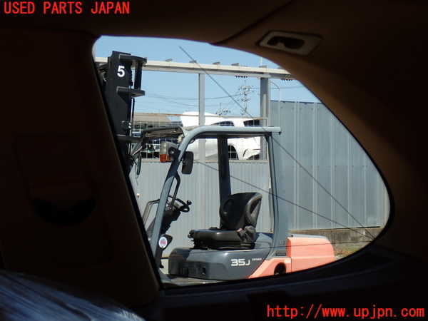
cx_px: 214
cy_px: 160
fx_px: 952
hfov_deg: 25.3
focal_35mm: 77
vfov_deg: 19.1
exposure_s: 1/250
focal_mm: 13.65
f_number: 4.1
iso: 100
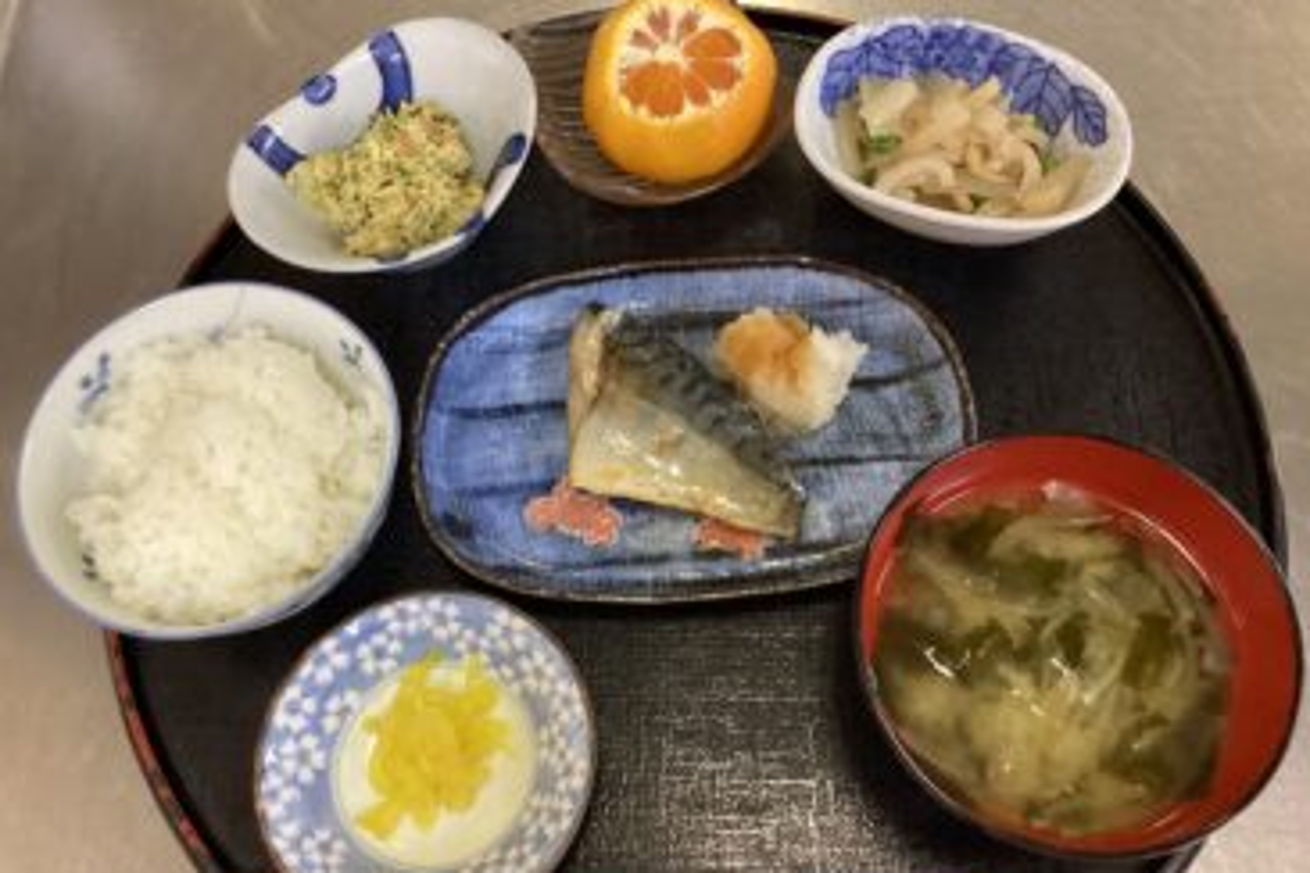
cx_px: 668
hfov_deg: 57.2
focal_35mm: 33
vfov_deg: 40.0
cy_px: 445
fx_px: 1201
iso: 320
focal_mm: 3.3
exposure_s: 1/60
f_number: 2.4
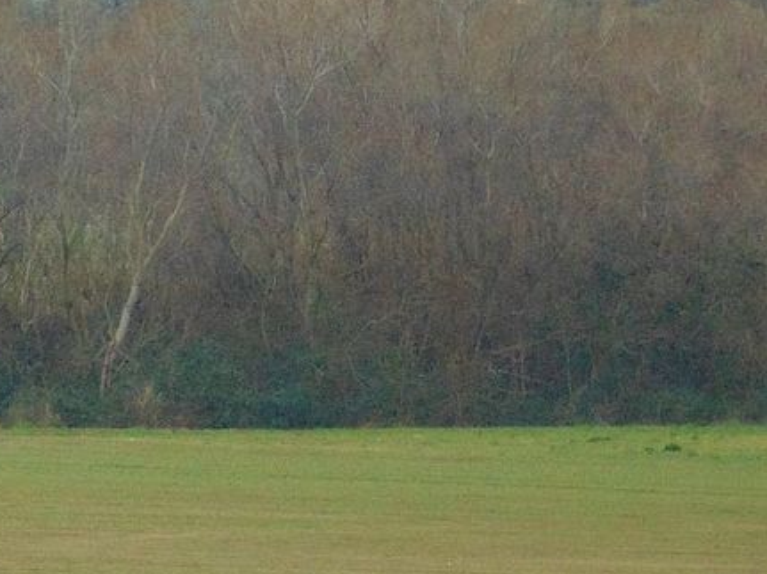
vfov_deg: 2.6
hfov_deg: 3.5
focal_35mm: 565
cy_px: -149
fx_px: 12515
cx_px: -212
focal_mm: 36.4
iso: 320
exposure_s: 1/125
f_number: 4.1
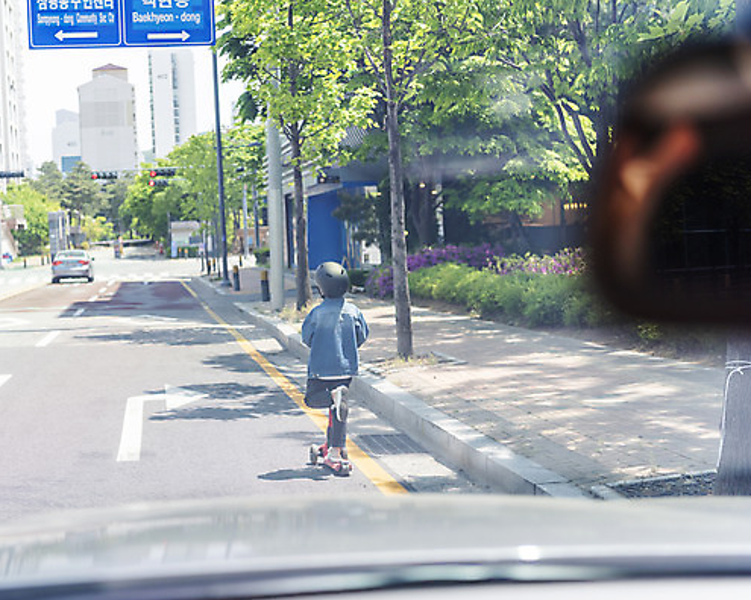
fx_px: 1111
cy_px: 302
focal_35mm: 50
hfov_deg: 37.3
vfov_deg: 30.3
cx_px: 342
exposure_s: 1/125
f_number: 2.8
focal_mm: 44
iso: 200
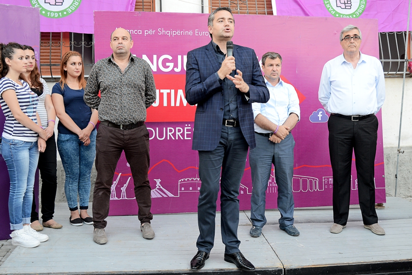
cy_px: 138
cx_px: 206
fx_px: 355
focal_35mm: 31
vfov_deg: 42.4
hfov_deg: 60.3
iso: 640
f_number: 4.5
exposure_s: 1/80
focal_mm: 31
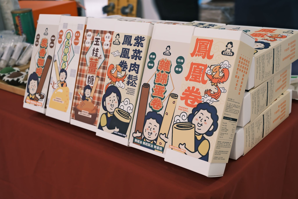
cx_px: 149
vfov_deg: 29.9
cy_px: 100
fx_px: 372
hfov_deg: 43.6
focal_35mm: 45
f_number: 5
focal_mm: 30
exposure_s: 1/4
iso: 160
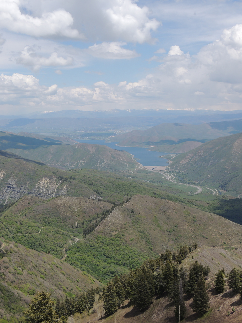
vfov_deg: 40.4
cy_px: 162
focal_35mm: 47
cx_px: 121
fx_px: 438
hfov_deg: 30.9
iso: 100
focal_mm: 8.3
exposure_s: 1/1250
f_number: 3.5
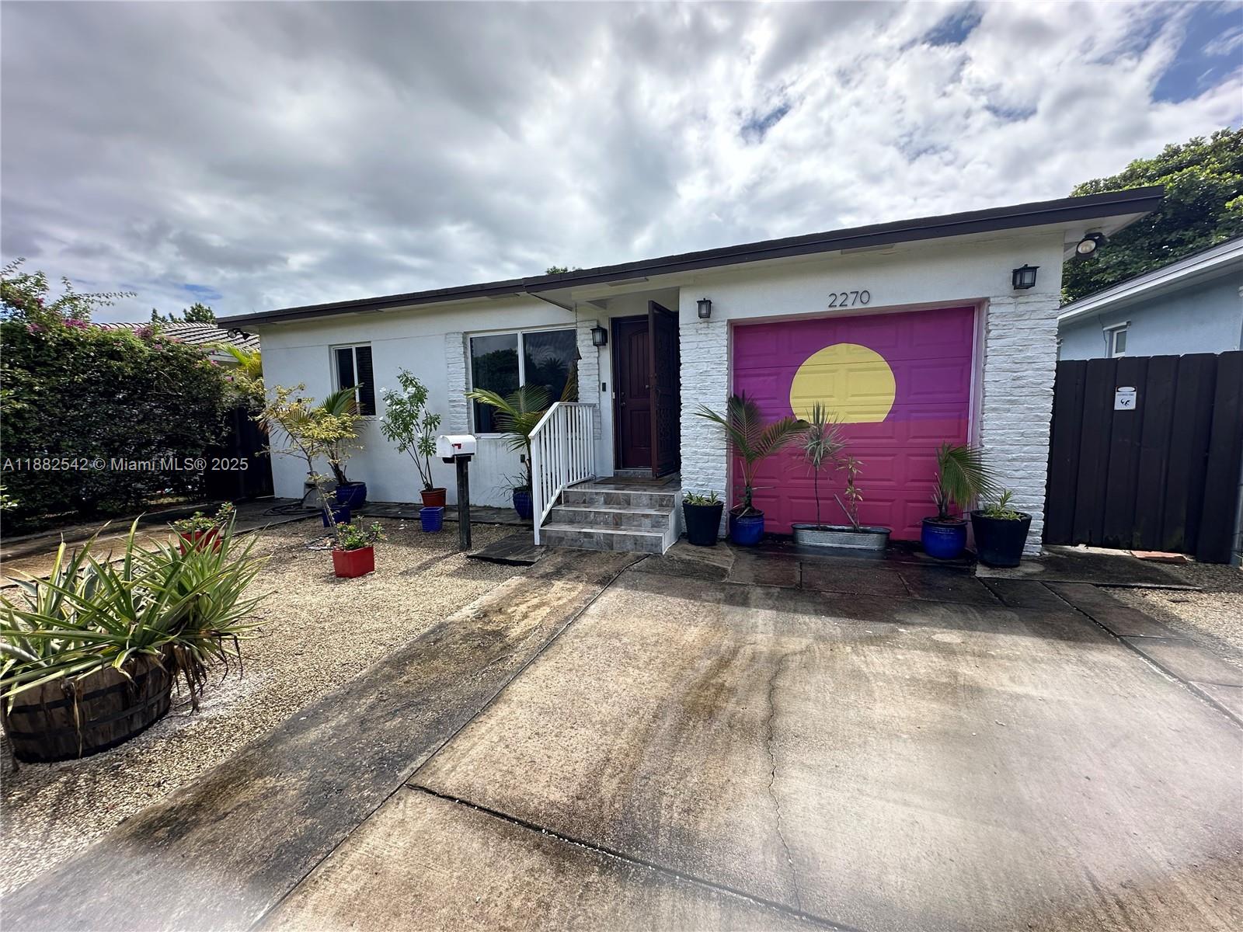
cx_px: 622
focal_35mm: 14
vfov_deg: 85.7
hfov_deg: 102.1
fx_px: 503
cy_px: 466
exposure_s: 1/824
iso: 40
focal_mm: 2.22
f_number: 2.2
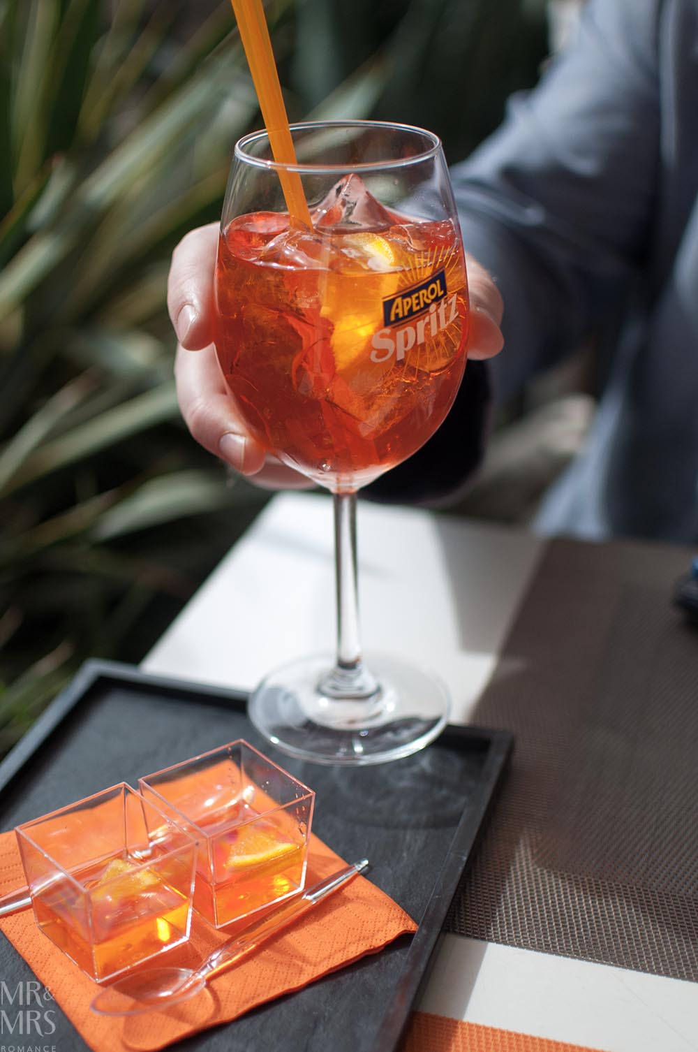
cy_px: 526
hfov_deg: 25.7
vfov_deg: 37.9
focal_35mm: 52
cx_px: 349
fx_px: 1531
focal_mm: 35
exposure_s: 1/4000
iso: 800
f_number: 2
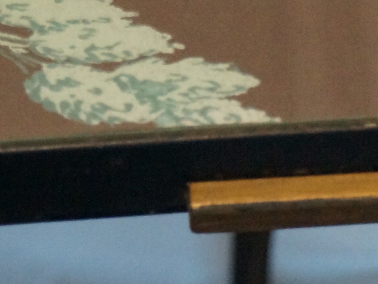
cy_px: 686
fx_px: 3167
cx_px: 483
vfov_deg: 5.0
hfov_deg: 6.8
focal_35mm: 290
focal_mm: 50
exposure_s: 1/80
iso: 3200
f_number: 5.6
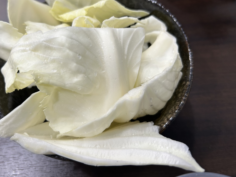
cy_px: 70
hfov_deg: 55.1
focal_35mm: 33
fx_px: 225
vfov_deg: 42.7
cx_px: 99
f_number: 1.5
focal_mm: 5.7
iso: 64
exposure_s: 1/60
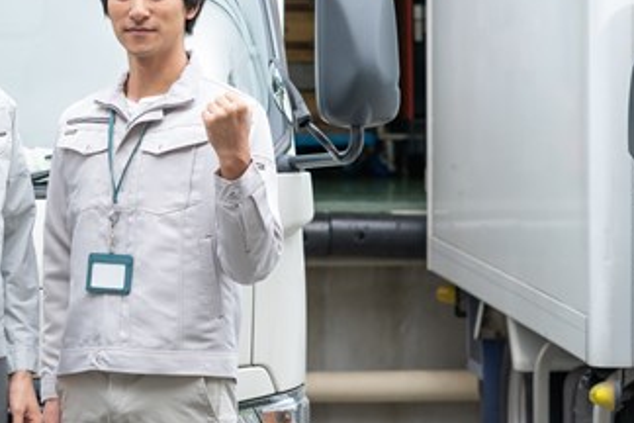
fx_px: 3328
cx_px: -59
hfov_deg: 10.7
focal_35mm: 189
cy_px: 129
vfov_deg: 7.3
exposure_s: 1/250
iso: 200
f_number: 4.5
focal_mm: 85
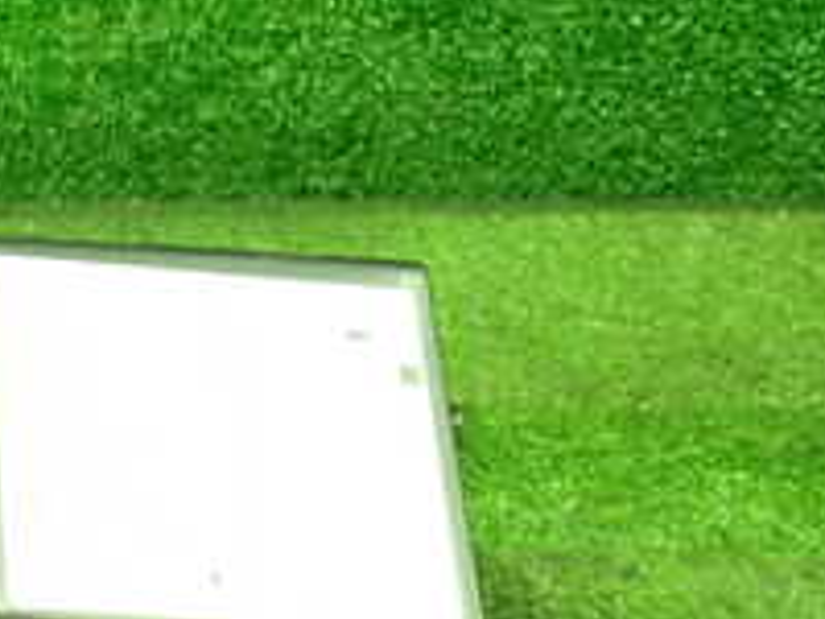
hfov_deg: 19.6
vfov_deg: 16.1
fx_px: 2145
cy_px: 594
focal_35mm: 90
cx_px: -314
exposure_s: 1/25
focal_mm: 5.4
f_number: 2.3
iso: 800
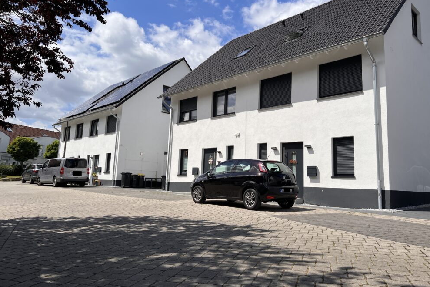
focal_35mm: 28
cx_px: 222
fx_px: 334
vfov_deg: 46.4
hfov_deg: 65.5
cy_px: 137
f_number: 1.5
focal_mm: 5.7
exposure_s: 1/8000
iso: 50
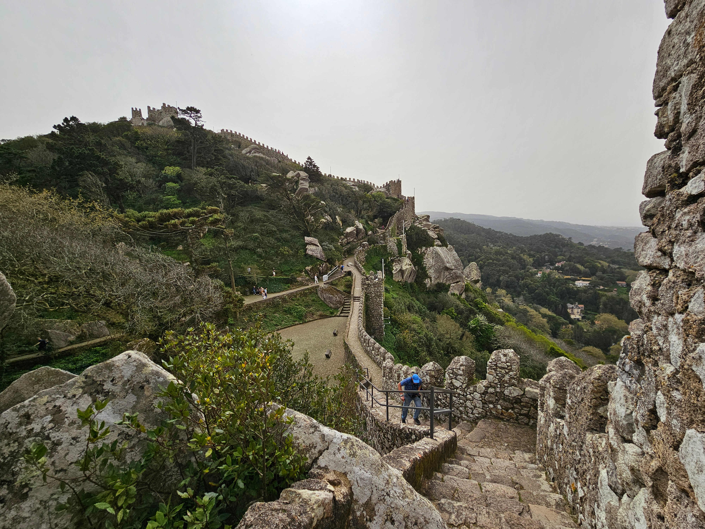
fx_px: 265
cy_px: 264
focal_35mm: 13
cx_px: 352
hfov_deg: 106.2
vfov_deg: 89.9
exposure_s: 1/2882
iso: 50
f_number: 2.2
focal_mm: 2.2
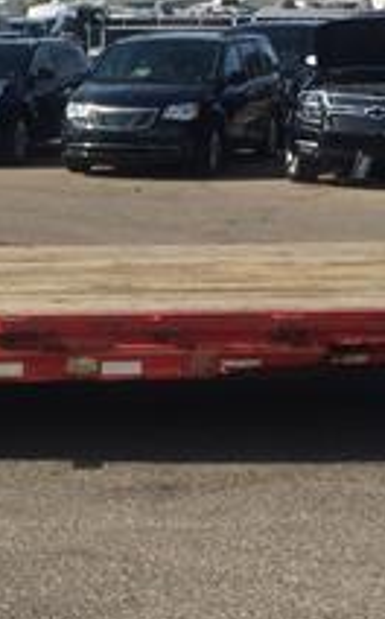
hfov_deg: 13.8
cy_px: 356
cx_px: -9
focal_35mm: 93
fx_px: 1566
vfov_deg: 22.3
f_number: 2.2
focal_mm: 4.15
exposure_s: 1/1786
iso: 32
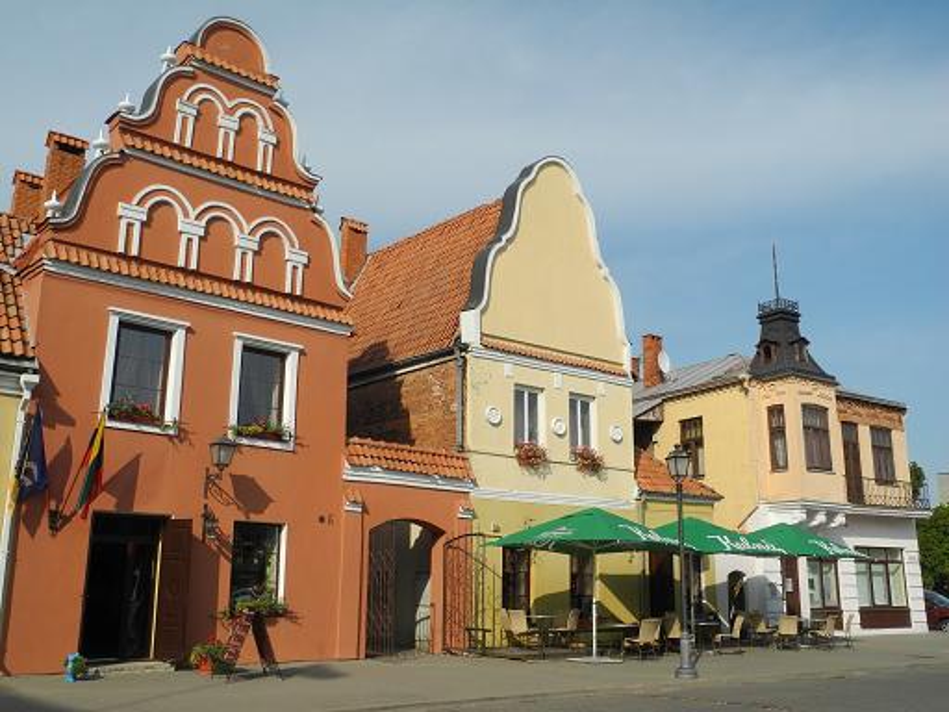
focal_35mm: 35
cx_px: 474
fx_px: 960
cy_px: 356
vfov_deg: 40.7
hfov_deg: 52.6
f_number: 5
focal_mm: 7.4
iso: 100
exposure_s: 1/1000
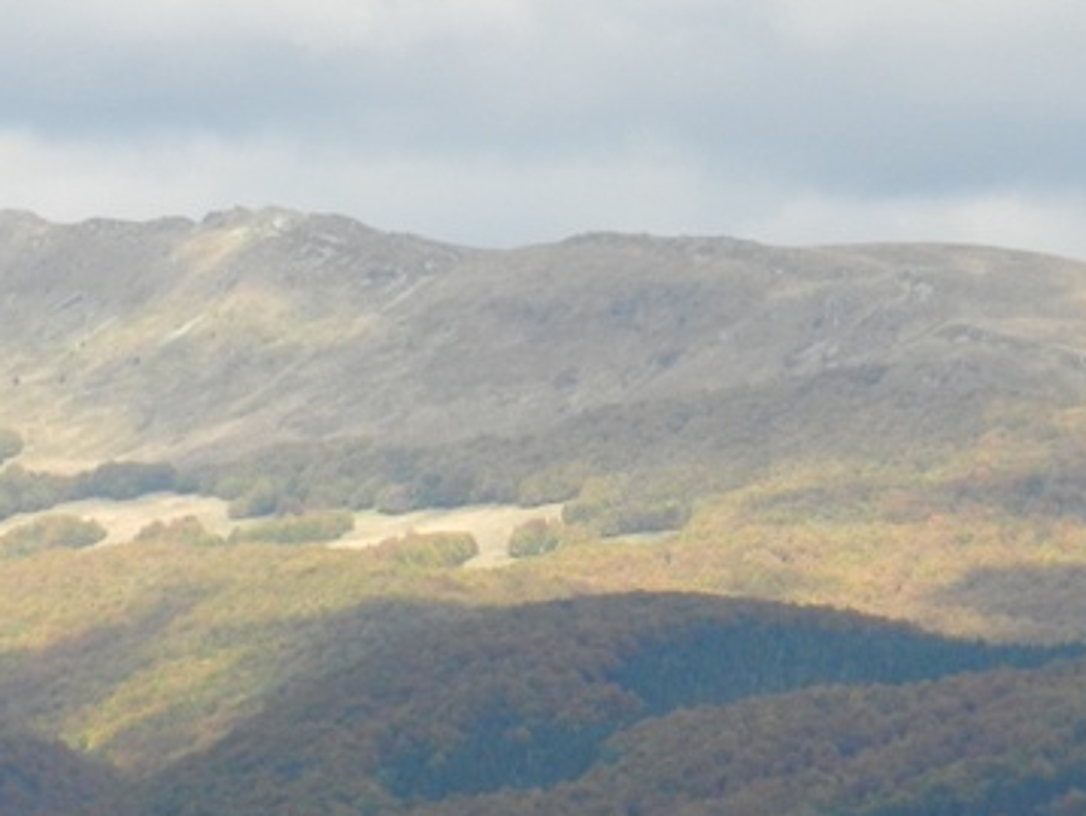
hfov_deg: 8.2
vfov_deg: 6.2
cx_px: 676
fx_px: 7535
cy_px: 707
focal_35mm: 240
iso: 160
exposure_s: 1/500
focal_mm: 14.9
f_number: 4.4
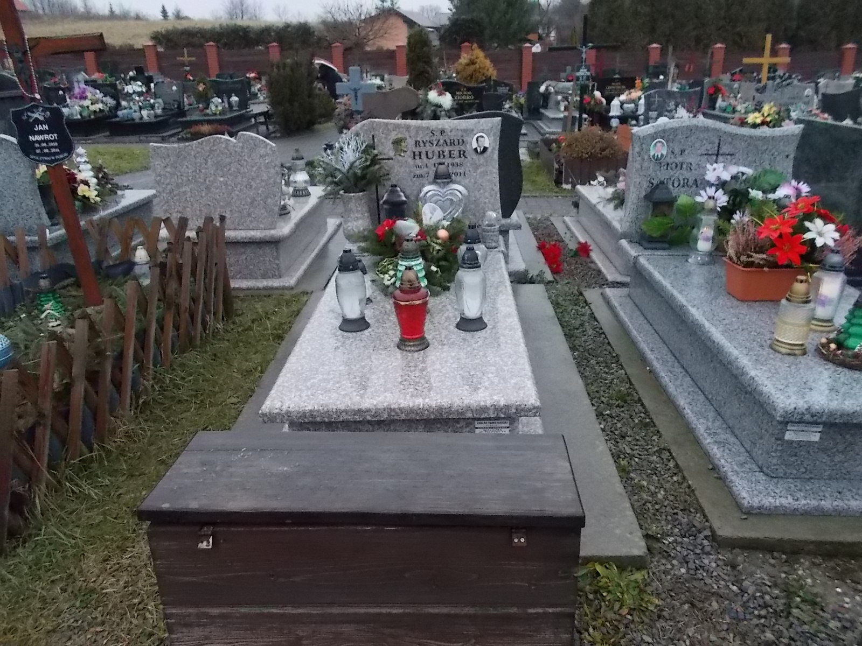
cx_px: 431
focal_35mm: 26
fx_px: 647
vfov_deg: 53.1
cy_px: 323
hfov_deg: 67.3
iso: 400
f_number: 3.2
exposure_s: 1/200
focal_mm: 4.6
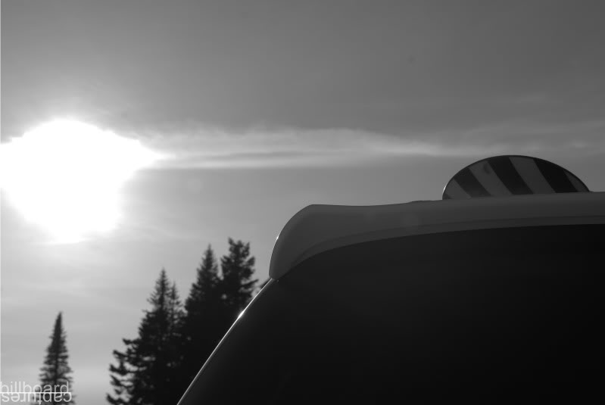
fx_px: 732
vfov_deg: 30.9
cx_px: 302
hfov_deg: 44.9
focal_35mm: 44
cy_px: 202
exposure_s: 1/50
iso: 200
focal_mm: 29
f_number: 4.8
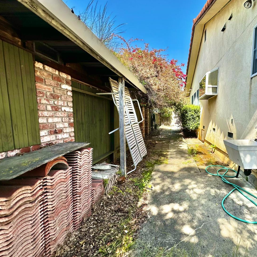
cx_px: 171
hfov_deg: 81.2
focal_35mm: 17
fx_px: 143
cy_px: 131
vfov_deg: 84.0
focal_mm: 2.22
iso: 40
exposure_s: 1/496
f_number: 2.2
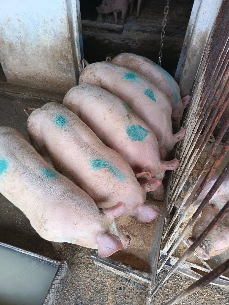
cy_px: 152
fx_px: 212
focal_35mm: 24
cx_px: 114
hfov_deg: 56.8
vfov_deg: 71.6
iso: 2826
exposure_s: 1/100
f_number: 1.75
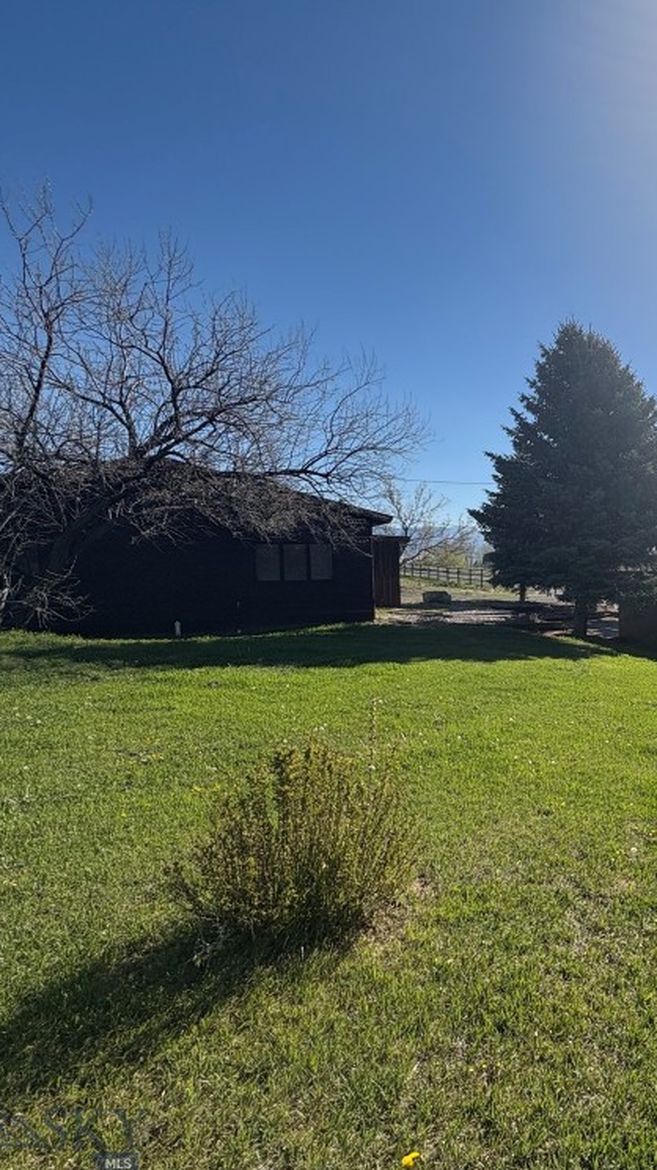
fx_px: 651
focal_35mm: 21
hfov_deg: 45.7
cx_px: 648
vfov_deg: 83.9
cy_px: 593
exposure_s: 1/2770
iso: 50
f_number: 2.2
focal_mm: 2.22
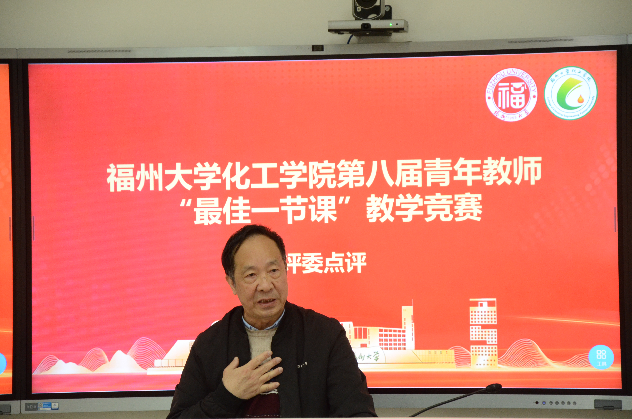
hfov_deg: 13.1
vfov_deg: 8.7
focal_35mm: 158
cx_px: 316
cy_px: 210
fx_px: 2759
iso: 1600
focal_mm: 105
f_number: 5.6
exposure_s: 1/60
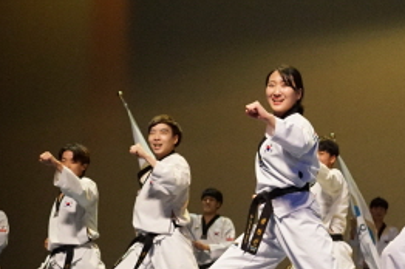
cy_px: 58
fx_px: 1169
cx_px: 416
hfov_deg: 19.1
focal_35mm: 104
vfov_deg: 13.1
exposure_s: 1/1000
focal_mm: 34
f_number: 4
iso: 6400
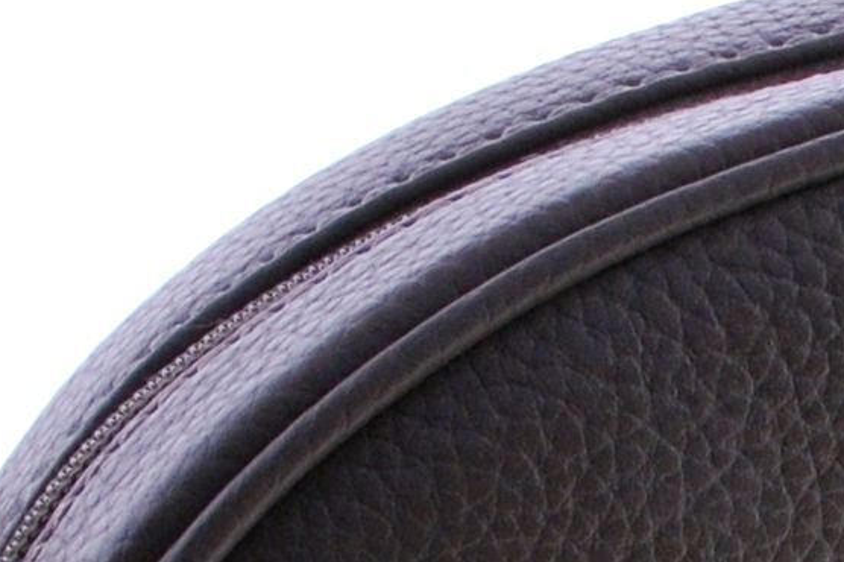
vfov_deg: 7.2
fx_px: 4374
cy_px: 855
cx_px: 1386
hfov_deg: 10.5
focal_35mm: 187
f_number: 13
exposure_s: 1/30
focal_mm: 23
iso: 800
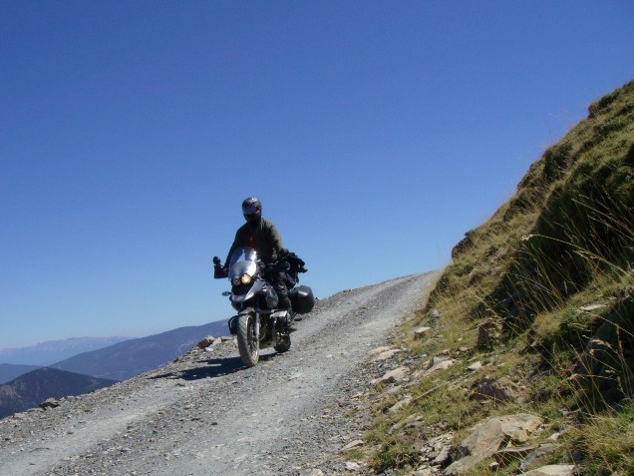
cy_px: 298
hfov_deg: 42.8
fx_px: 806
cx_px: 256
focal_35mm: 44
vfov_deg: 32.7
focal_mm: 5.8
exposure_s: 1/769
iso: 64
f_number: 4.8
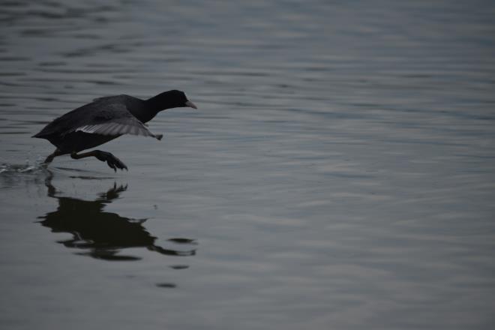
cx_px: 248
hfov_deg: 4.1
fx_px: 6874
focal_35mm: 500
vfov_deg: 2.7
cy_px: 165
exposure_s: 1/1250
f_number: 6.3
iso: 400
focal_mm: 500
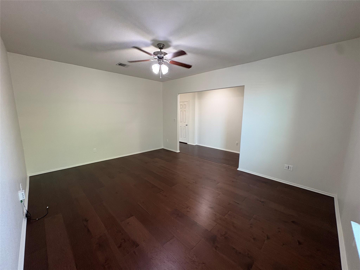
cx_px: 180
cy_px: 135
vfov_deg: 85.7
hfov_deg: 102.1
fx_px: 146
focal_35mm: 14
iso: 250
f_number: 2.2
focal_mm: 2.22
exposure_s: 1/60
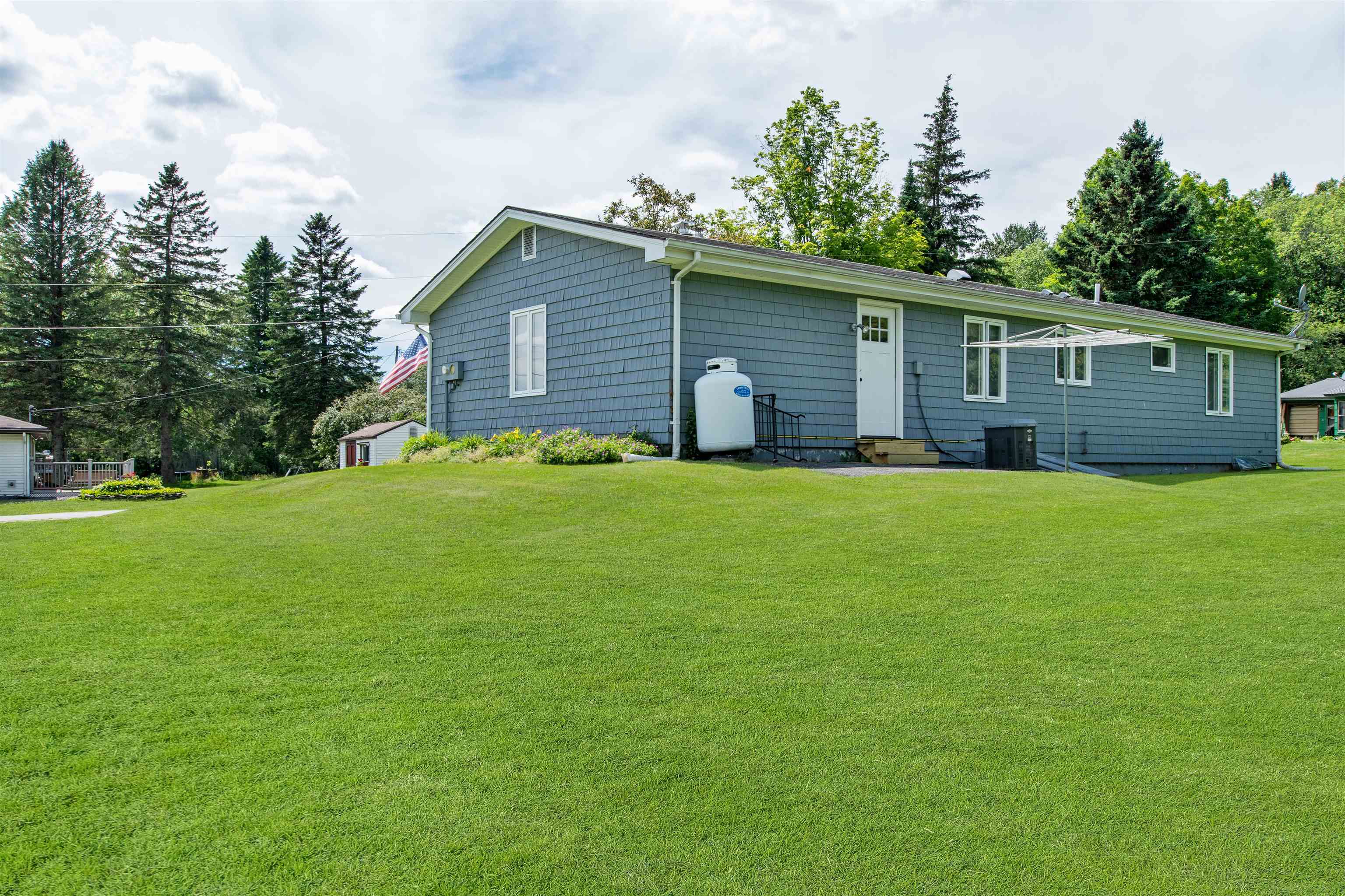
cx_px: 672
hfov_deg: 61.9
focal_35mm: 30
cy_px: 448
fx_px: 1121
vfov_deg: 43.6
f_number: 8
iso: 100
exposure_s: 1/800
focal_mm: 20
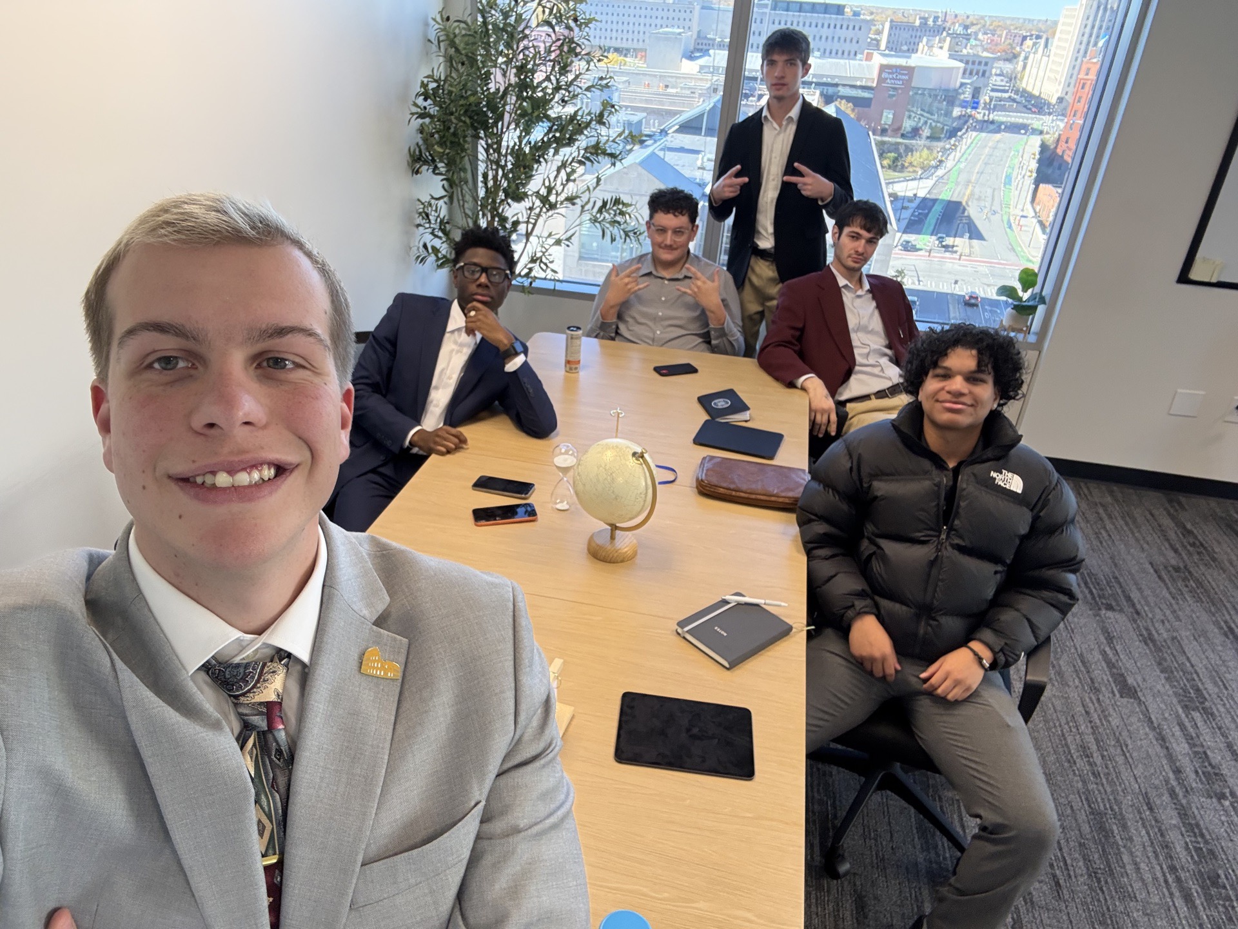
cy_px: 464
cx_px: 619
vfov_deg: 58.9
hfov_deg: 73.9
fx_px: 823
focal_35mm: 23
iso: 125
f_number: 1.9
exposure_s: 1/60
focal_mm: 2.69
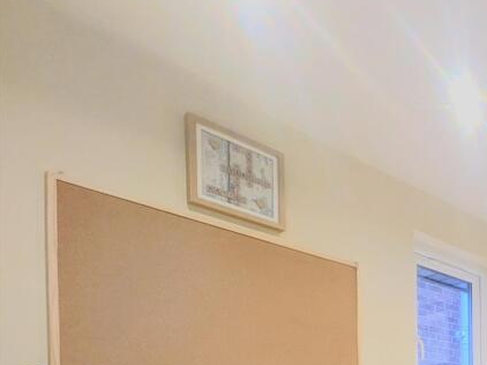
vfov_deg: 33.9
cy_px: 435
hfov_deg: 38.8
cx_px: 590
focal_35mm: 34
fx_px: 478
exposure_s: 1/25
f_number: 2.2
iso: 64
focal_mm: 1.83
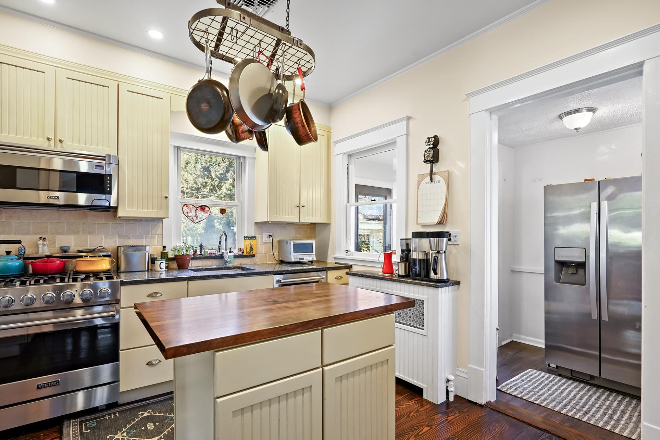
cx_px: 316
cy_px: 231
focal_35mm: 17
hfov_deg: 93.2
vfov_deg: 70.4
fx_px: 312
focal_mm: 16
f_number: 7.1
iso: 800
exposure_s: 1/13
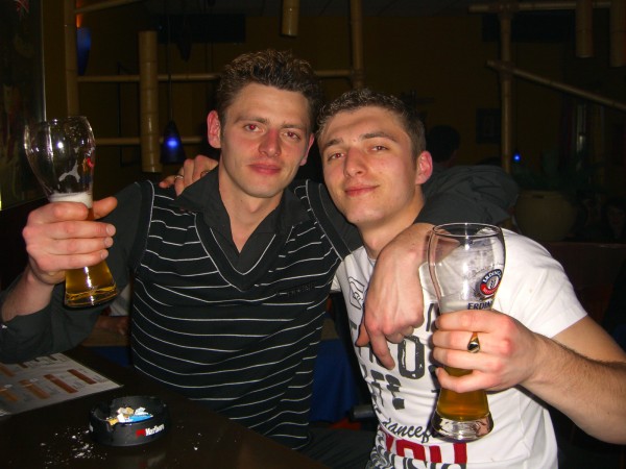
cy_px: 234
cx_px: 313
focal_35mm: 38
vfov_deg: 37.7
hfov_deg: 49.0
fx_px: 687
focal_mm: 7.9
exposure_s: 1/60
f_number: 2.8
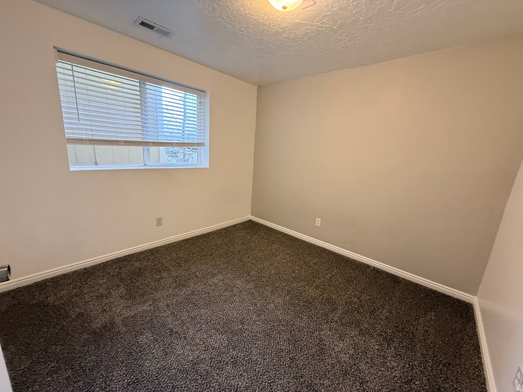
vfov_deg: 85.7
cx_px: 262
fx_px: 212
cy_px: 196
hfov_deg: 102.1
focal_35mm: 14
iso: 320
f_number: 2.2
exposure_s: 1/120
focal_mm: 2.22
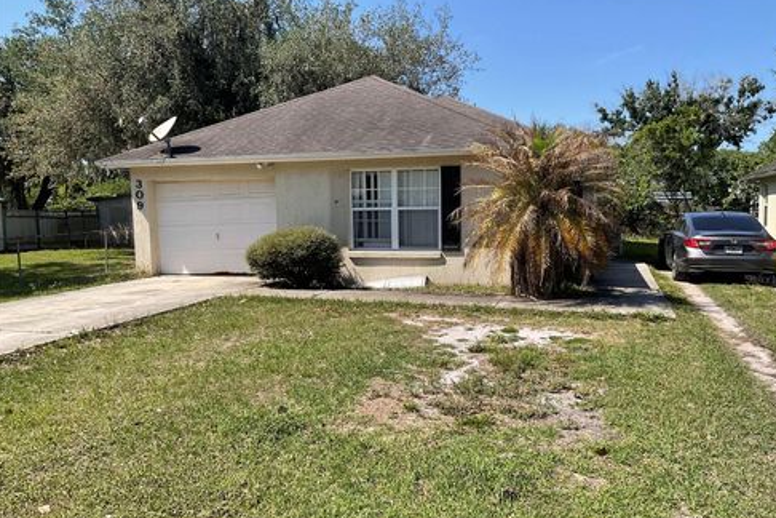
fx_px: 668
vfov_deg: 42.3
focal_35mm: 31
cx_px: 393
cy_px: 279
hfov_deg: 60.3
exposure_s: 1/1412
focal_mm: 3
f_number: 1.8
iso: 16
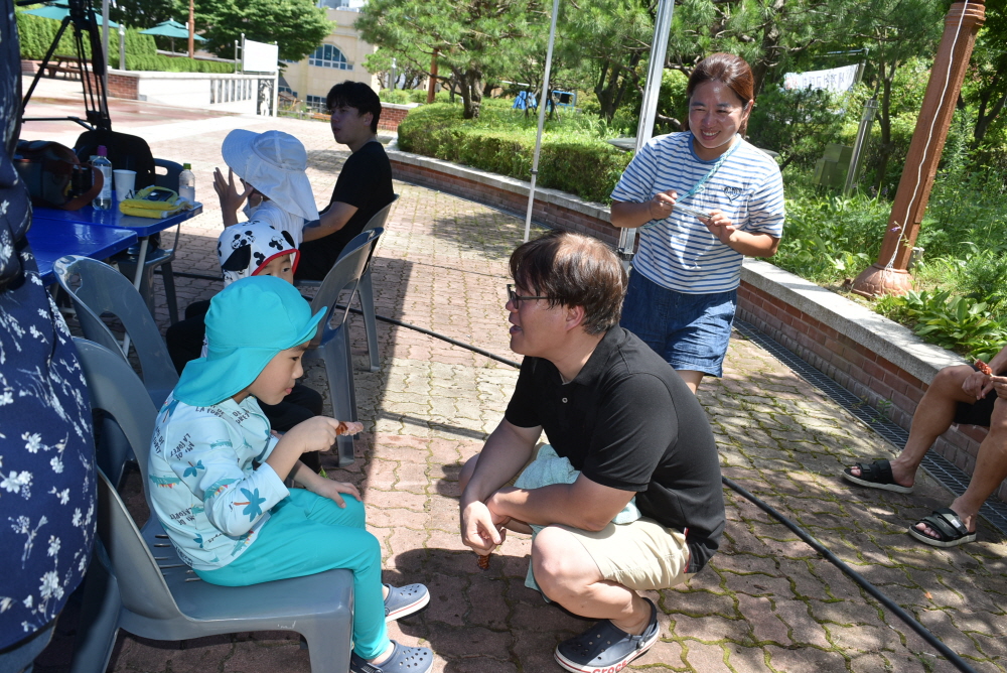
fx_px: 756
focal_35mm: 27
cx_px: 504
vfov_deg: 48.0
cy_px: 336
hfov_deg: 67.4
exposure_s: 1/160
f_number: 6.3
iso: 100
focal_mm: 18
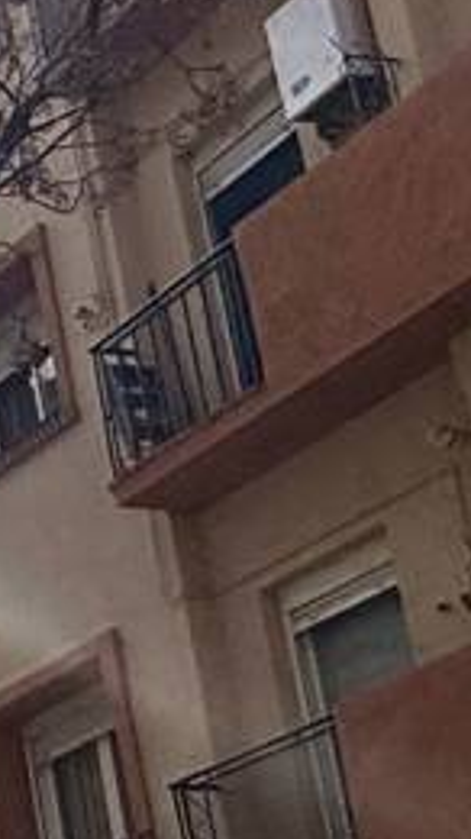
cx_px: -1081
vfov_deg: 22.8
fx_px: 1956
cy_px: 915
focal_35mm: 88
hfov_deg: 9.5
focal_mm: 2.22
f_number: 2.2
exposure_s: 1/3891
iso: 50
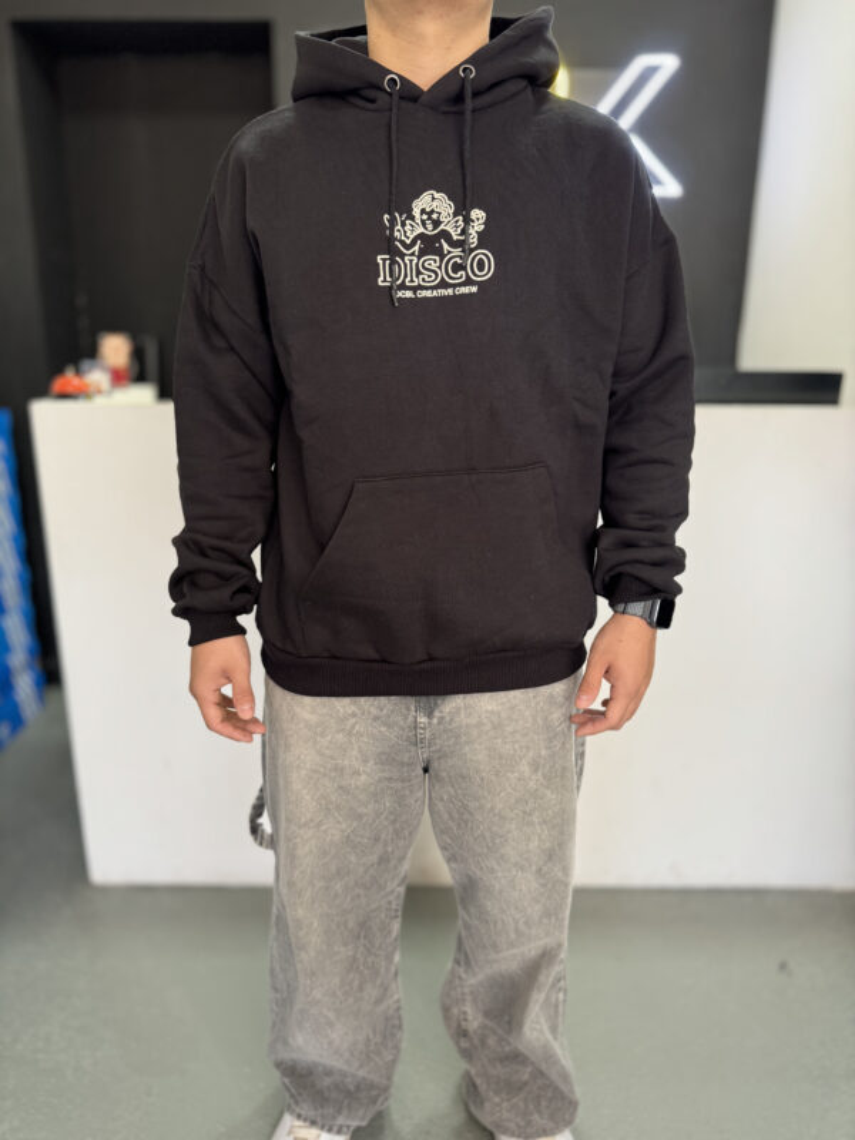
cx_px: 428
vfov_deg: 71.6
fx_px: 790
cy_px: 570
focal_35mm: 24
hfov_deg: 56.8
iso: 200
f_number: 1.78
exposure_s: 1/104
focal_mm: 6.76
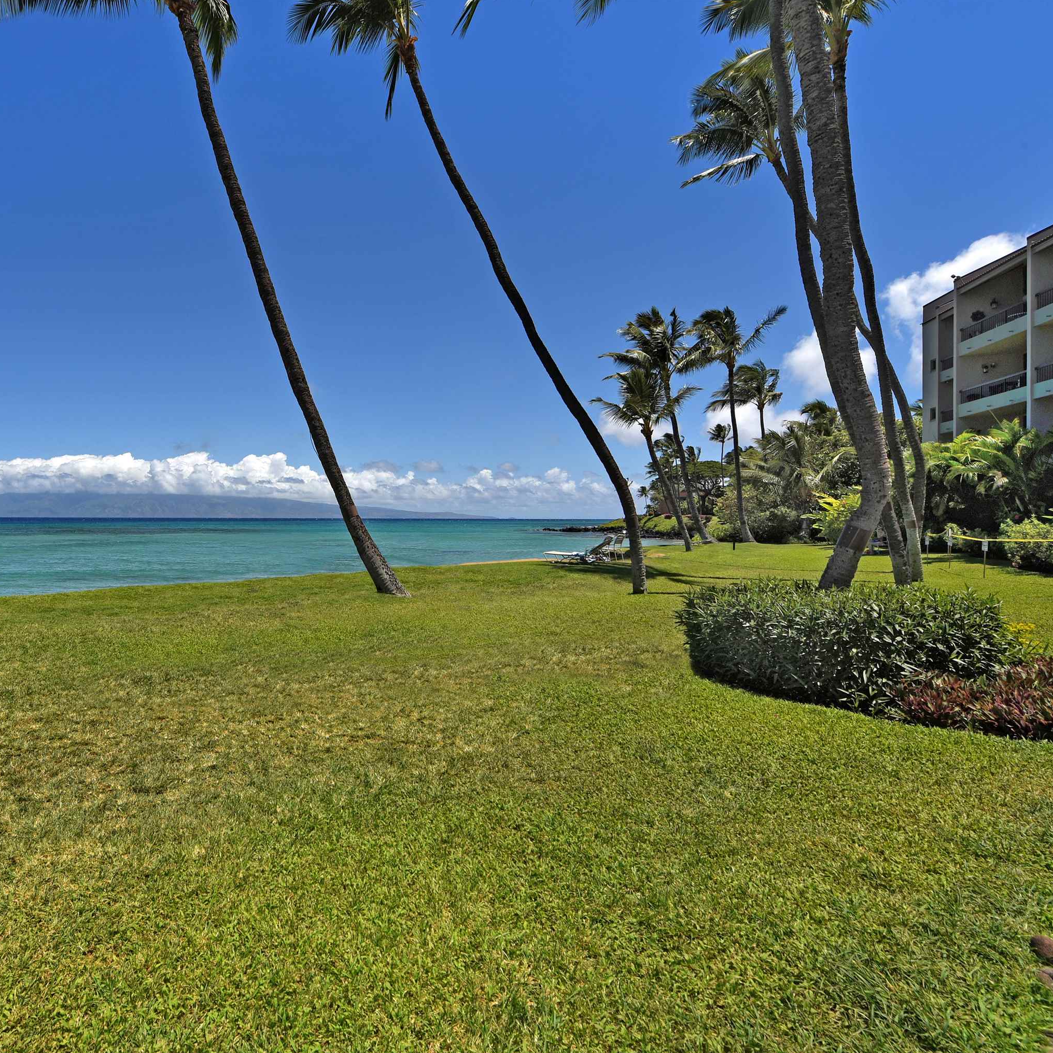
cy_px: 529
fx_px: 619
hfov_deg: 78.4
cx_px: 360
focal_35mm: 18
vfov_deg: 80.7
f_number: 13
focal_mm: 14
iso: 100
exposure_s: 1/200
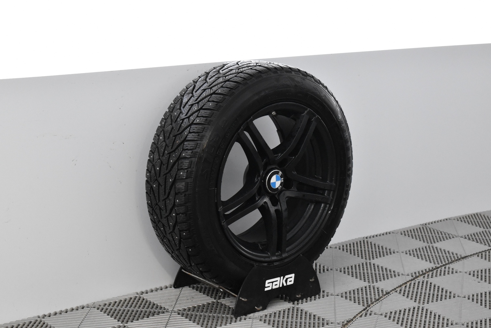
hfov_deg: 27.7
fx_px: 996
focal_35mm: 73
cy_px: 166
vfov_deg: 18.7
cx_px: 247
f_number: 5.3
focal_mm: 48
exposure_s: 1/80
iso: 3200
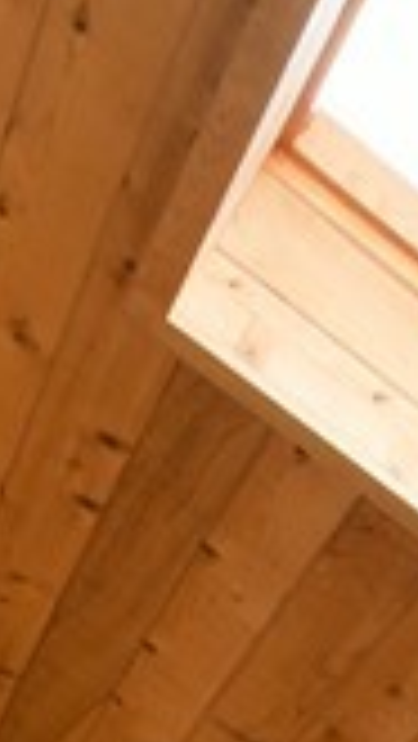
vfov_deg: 14.2
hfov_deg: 10.2
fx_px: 2164
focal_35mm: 110
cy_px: 1709
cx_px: 814
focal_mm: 16
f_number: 10
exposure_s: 1/20
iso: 400
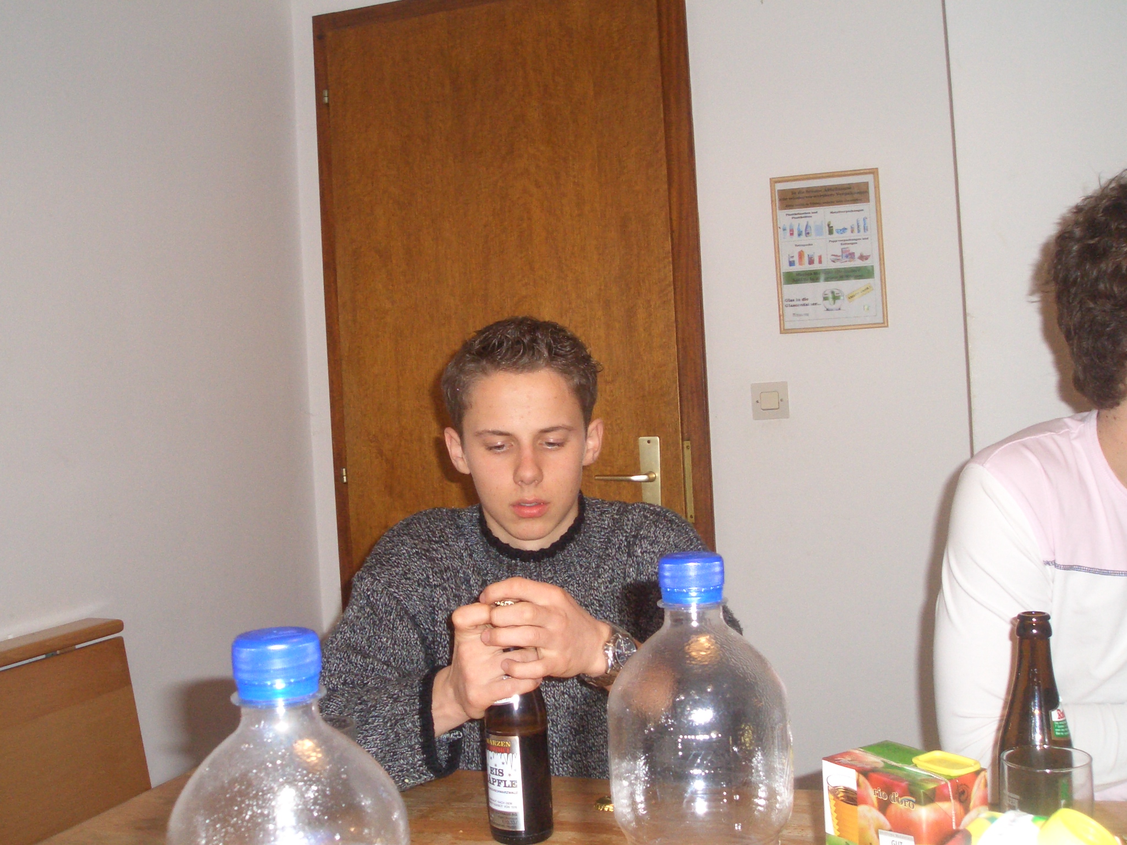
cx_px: 564
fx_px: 1172
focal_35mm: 36
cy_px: 422
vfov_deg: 39.7
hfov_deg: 51.4
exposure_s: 1/40
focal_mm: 4.8
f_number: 4
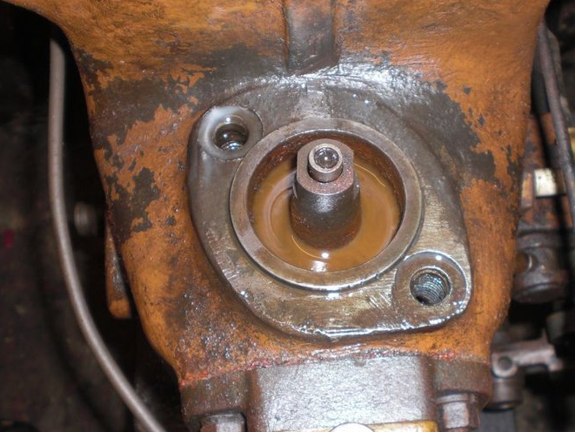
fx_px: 764
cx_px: 324
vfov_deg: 31.5
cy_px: 217
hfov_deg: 41.2
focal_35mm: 46
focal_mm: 6.3
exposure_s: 1/60
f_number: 3.1
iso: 64
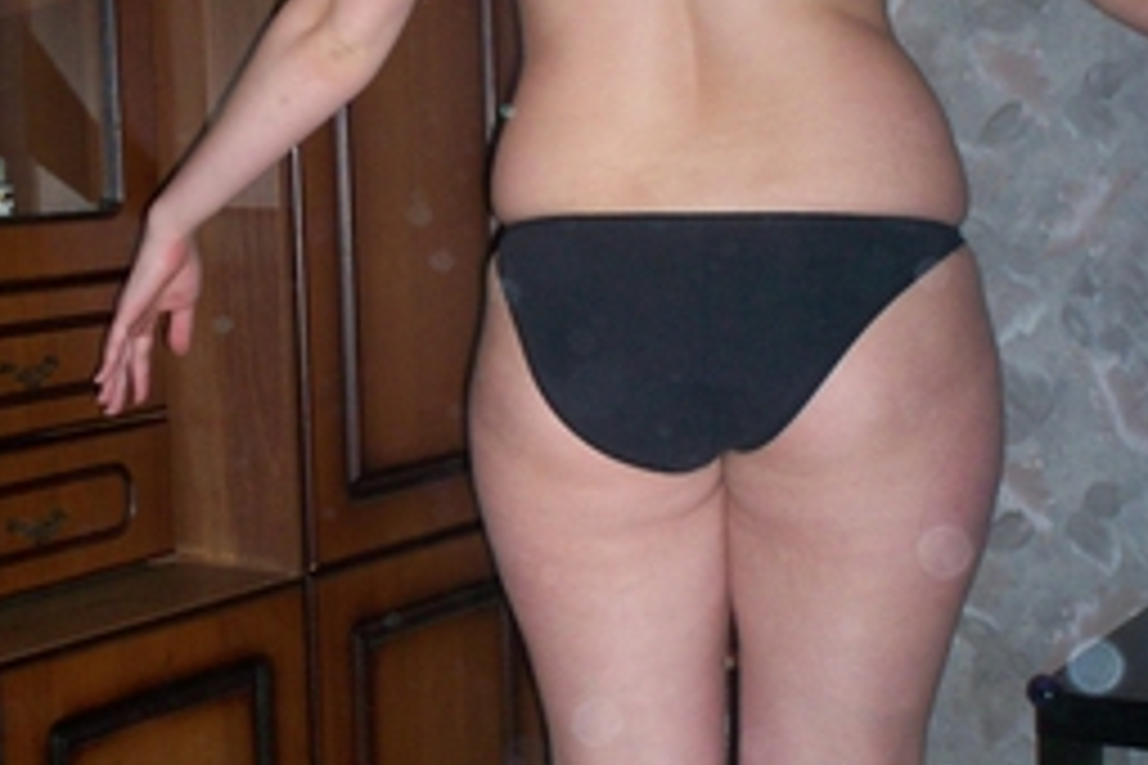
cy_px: 360
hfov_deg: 30.3
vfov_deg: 20.6
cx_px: 405
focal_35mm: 66
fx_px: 2105
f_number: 4.5
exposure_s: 1/60
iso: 140
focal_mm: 6
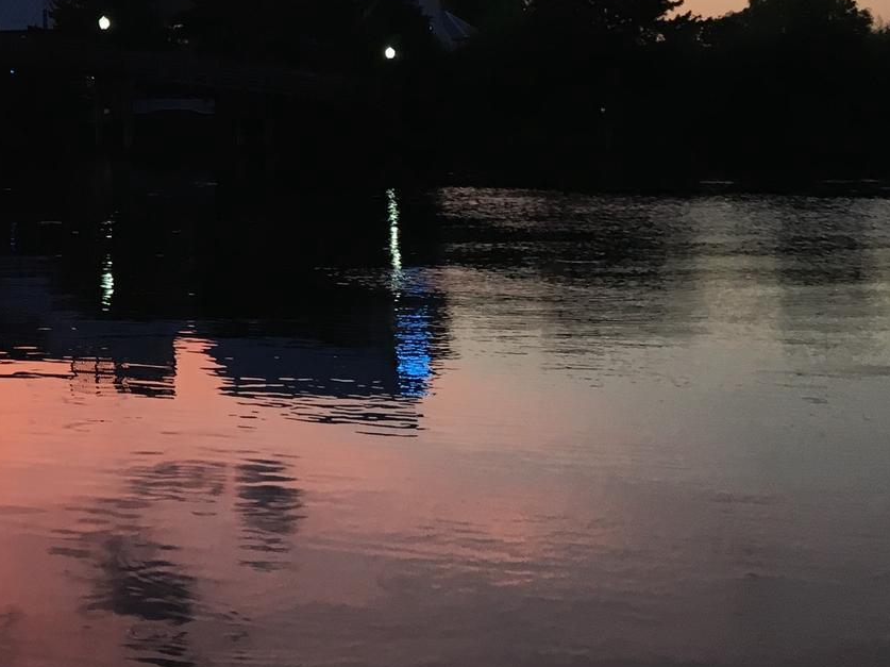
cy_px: -17
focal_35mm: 71
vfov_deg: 20.0
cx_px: -194
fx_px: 1825
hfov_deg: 24.6
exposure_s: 1/30
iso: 25
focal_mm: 4.15
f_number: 2.2
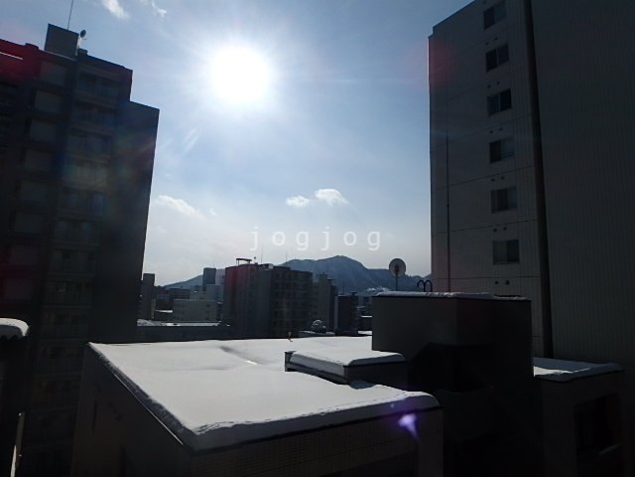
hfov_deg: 79.0
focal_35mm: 21
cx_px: 318
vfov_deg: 63.4
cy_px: 238
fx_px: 385
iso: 125
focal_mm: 3.7
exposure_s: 1/2000
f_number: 6
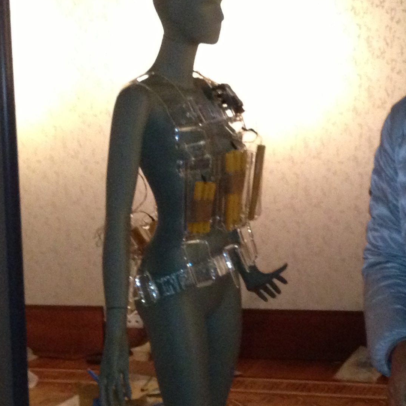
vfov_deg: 19.7
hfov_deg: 19.6
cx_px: 290
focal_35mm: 88
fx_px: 1168
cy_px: 211
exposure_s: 1/20
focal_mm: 4.13
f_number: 2.4
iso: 500
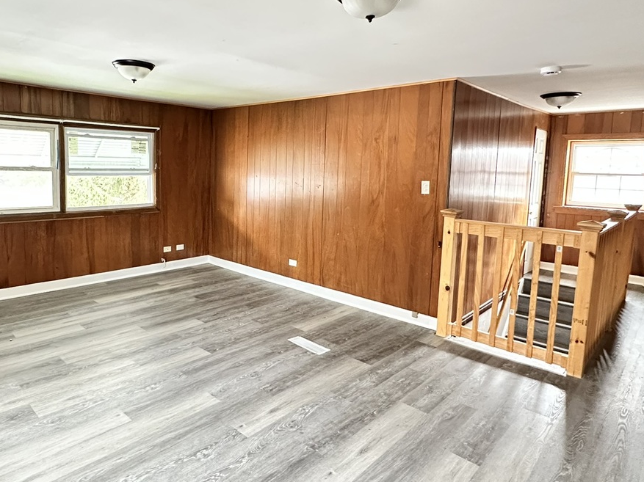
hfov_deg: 73.0
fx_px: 428
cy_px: 205
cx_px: 253
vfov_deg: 58.6
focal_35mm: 23
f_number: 2.2
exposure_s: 1/60
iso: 800
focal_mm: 2.22
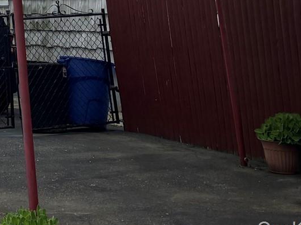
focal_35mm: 101
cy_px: -195
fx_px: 878
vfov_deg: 13.1
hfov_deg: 16.7
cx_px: -211
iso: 50
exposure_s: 1/1721
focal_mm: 5.96
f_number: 1.6
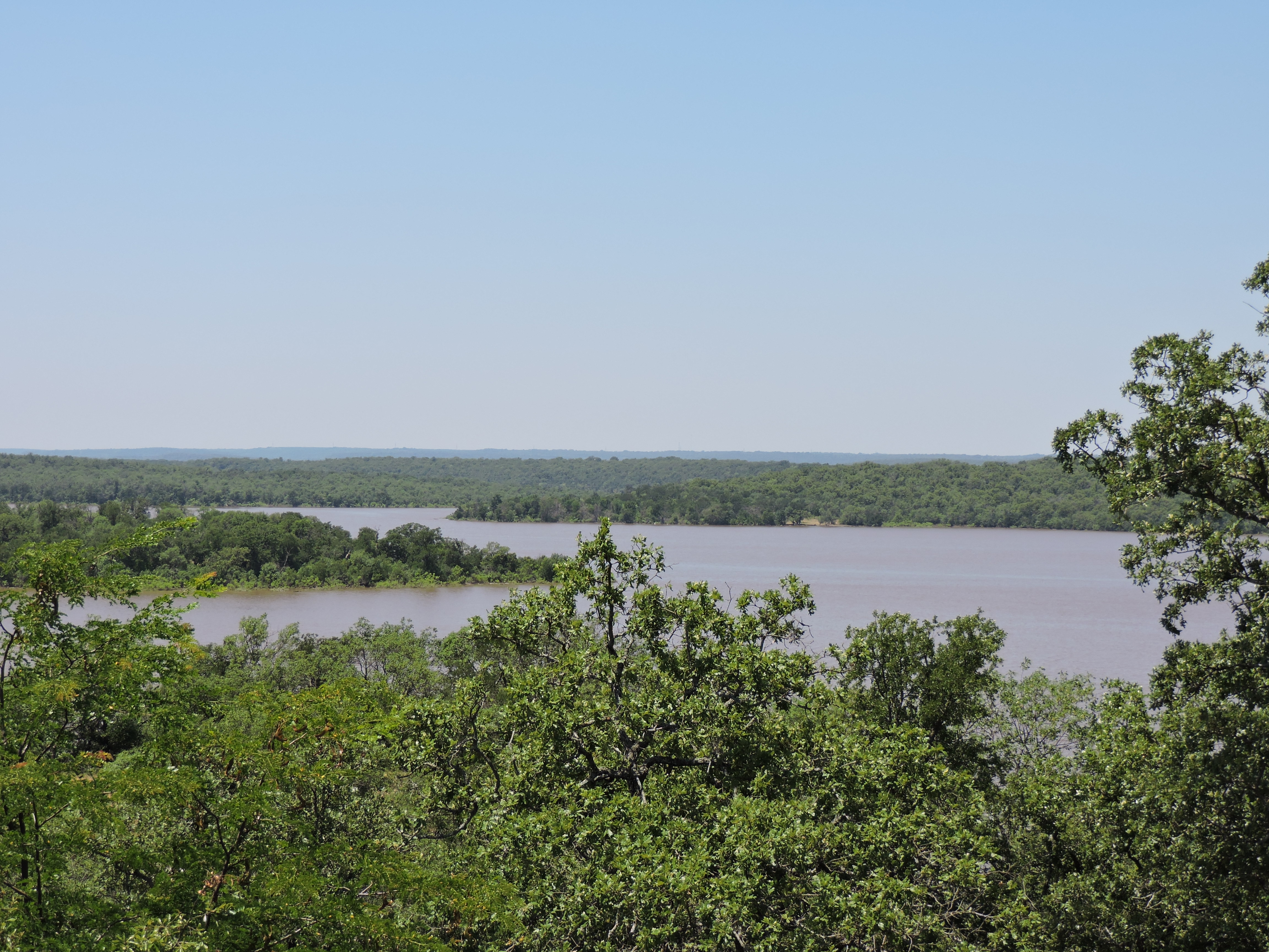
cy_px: 476
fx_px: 2749
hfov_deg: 26.0
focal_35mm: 75
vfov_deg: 19.6
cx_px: 634
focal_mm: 13.4
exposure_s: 1/800
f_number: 3.9
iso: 100
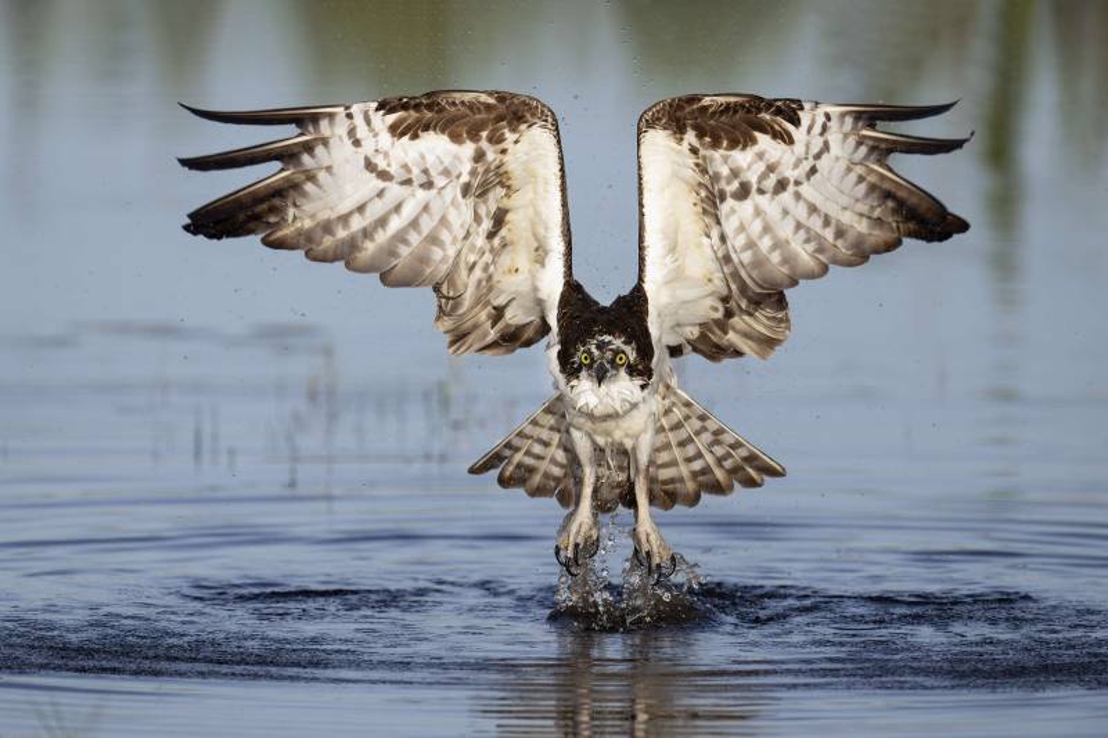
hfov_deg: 2.5
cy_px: 369
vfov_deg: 1.6
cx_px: 554
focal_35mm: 840
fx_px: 25846
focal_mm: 840
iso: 1000
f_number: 5.6
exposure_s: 1/4000
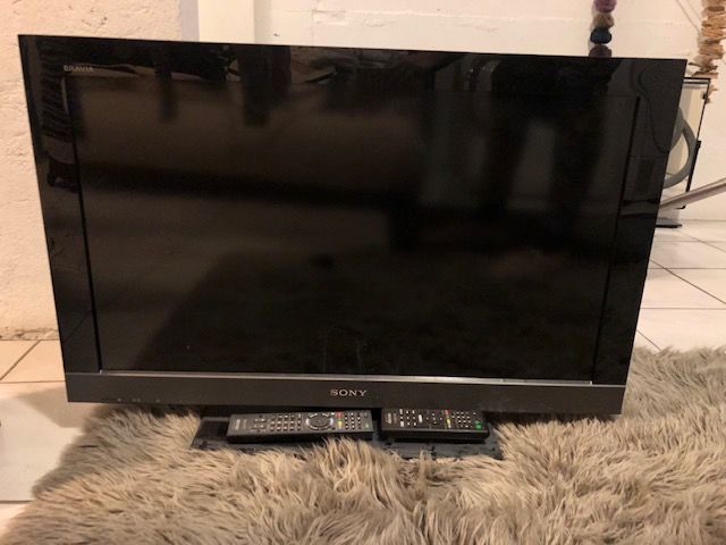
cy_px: 272
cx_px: 363
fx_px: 587
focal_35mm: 28
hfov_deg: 63.4
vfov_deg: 49.7
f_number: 1.8
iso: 800
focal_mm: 3.99
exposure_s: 1/17
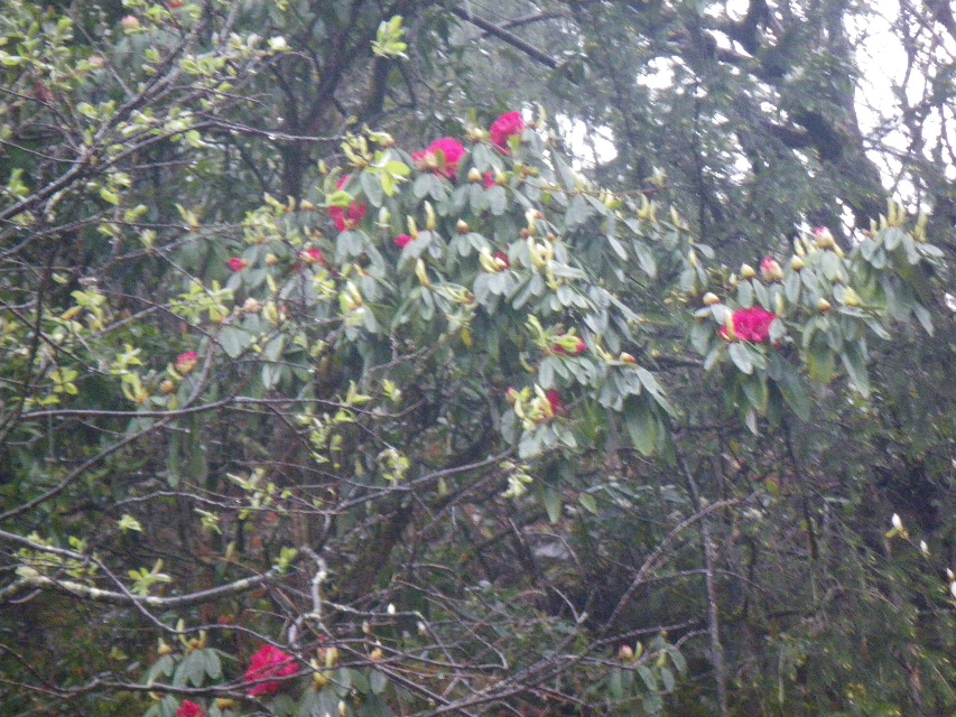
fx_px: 3867
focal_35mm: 140
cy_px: 358
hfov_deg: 14.1
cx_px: 478
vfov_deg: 10.6
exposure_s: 1/25
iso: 800
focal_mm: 25
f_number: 5.5
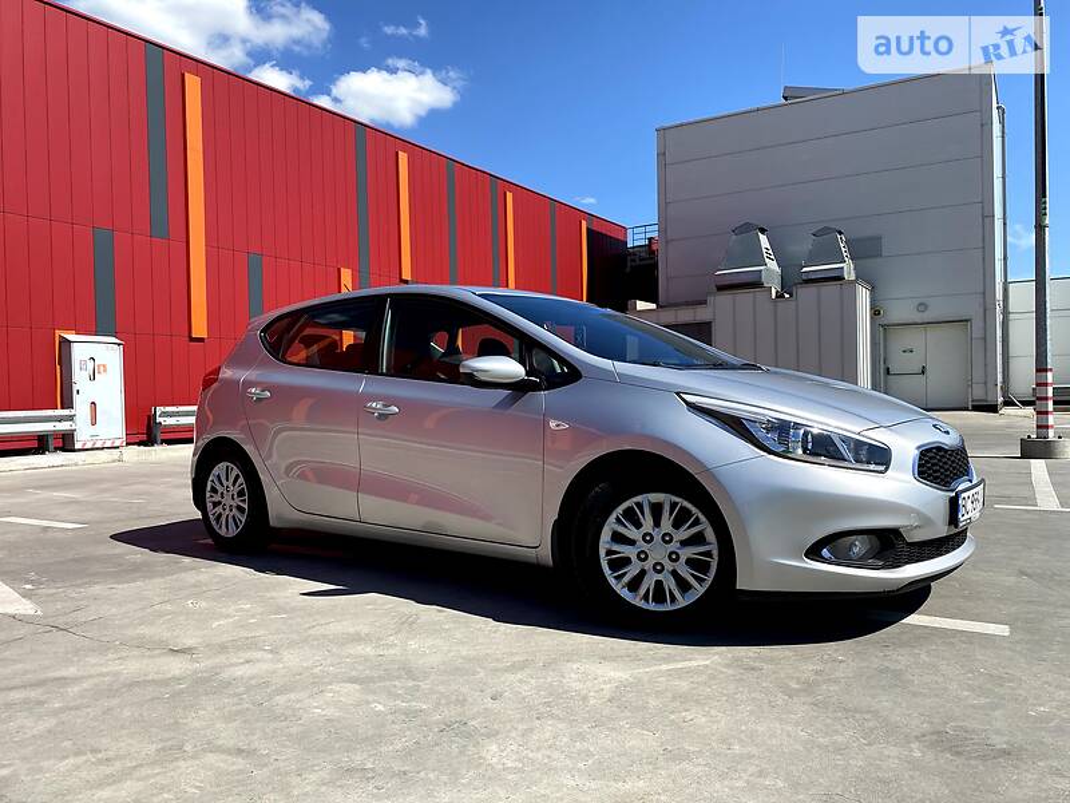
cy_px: 402
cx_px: 535
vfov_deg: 53.1
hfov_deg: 67.3
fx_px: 804
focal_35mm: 26
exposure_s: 1/2358
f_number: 1.8
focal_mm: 4.2
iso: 32
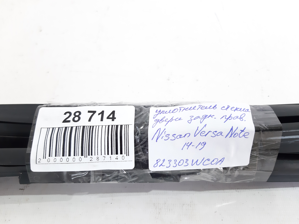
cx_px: 150
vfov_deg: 51.4
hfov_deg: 65.3
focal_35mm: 27
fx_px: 233
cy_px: 112
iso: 160
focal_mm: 3.93
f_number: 1.7
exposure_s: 1/50
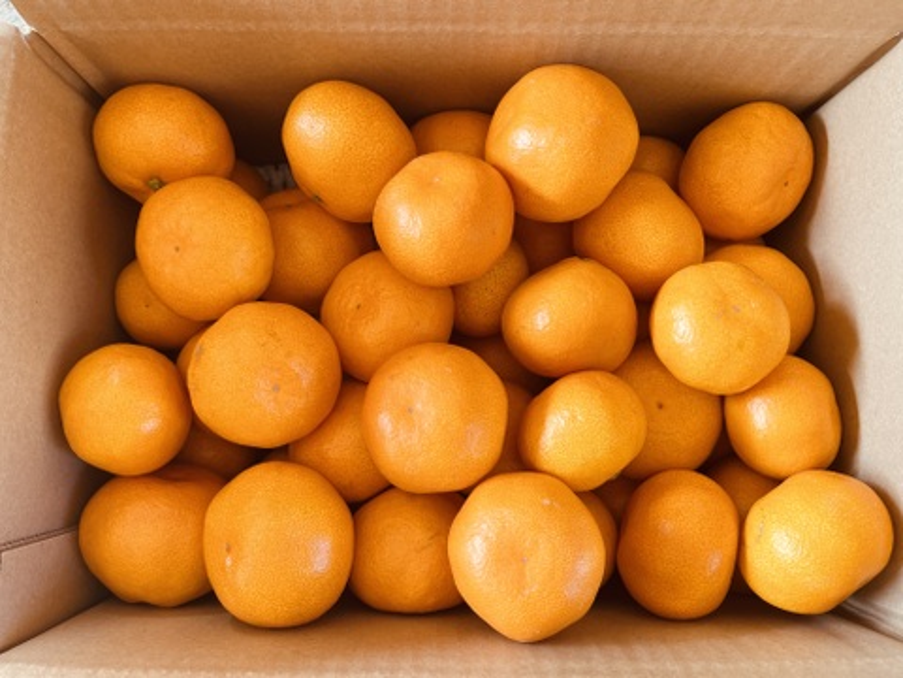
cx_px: 452
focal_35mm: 26
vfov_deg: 53.1
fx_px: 678
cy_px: 339
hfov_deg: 67.3
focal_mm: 5.1
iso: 80
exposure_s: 1/121
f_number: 1.6
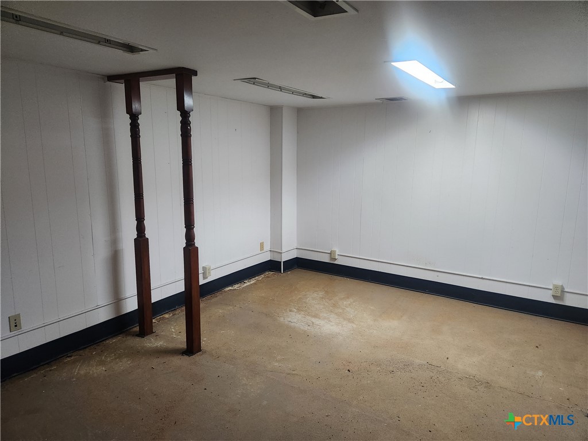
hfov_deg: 73.9
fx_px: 391
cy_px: 220
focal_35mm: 23
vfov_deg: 58.9
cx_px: 294
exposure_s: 1/120
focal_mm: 5.4
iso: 640
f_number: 1.8
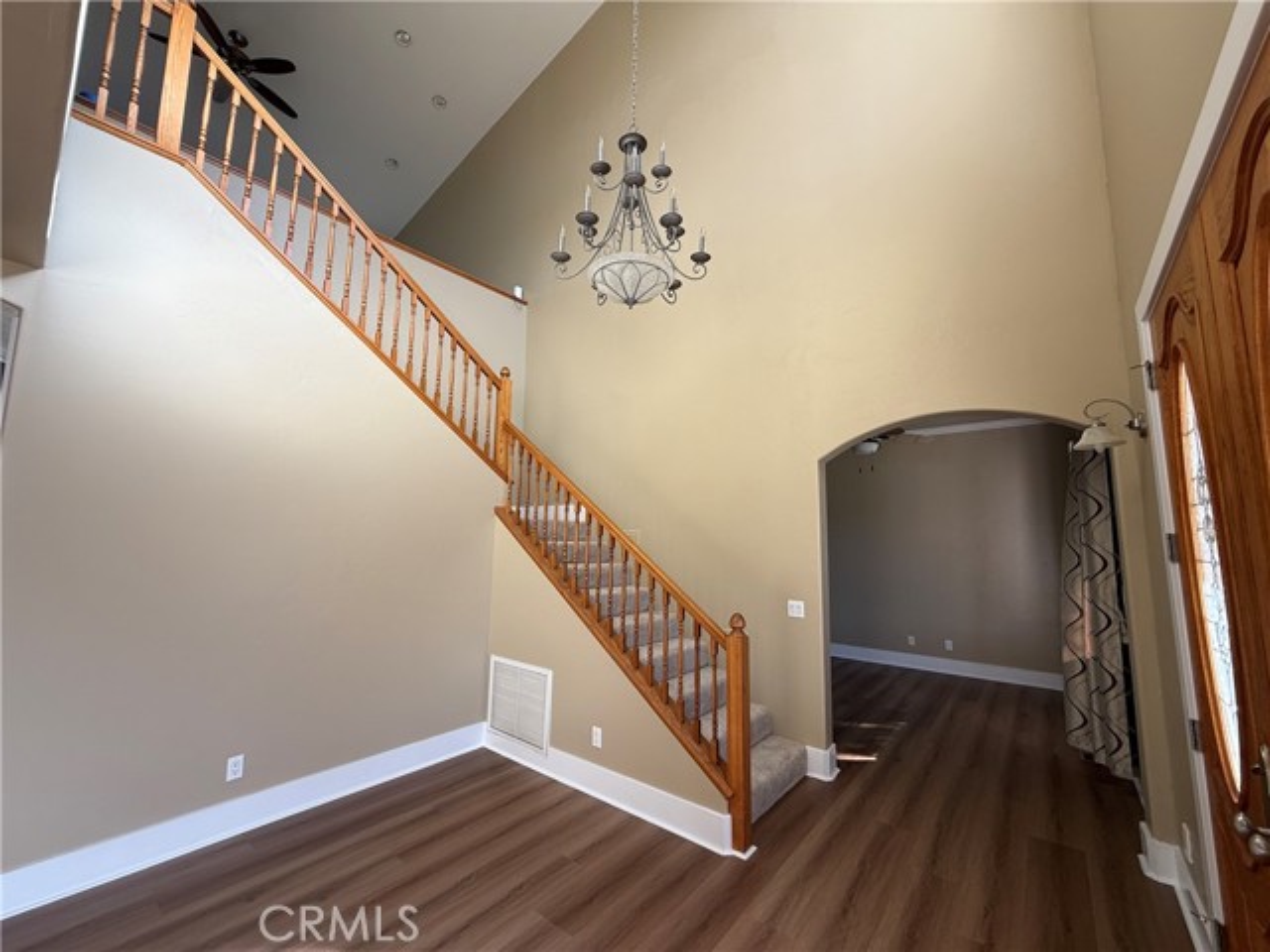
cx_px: 635
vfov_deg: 85.7
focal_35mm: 14
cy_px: 476
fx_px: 514
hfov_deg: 102.1
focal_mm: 2.22
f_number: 2.2
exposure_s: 1/99
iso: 64
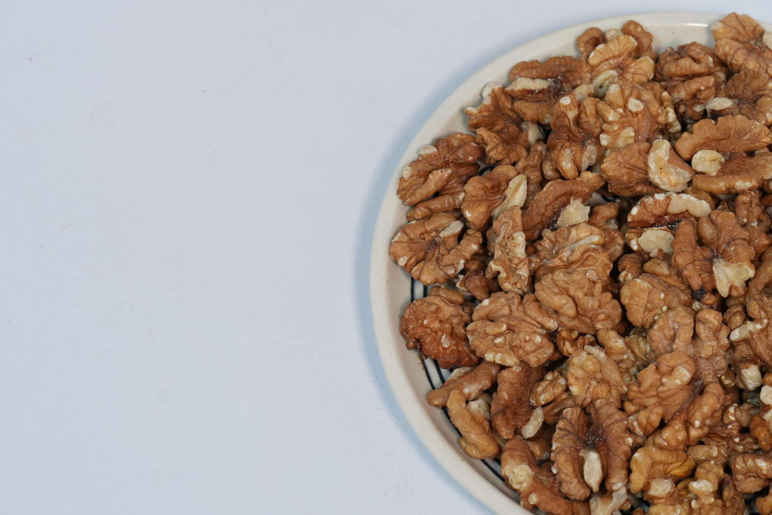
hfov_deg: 15.2
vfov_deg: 10.2
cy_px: 258
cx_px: 386
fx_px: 2895
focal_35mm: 135
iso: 250
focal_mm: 90
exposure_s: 1/160
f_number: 9
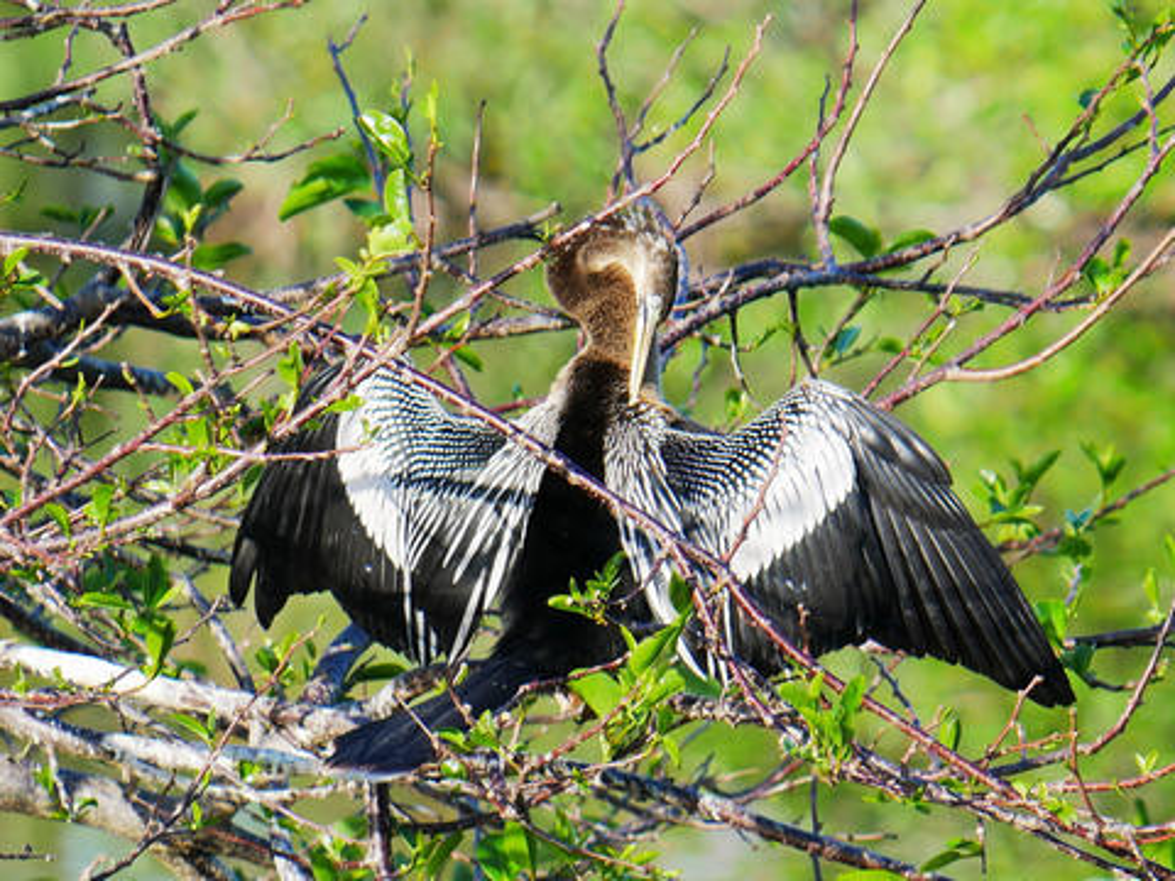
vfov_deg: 3.3
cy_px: 440
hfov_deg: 4.4
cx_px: 588
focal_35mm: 446
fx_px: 15139
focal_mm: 223
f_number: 5.1
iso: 200
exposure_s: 1/500
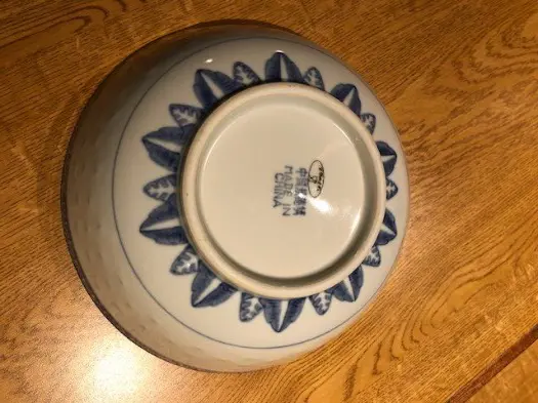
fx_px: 435
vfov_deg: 49.7
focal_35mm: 28
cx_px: 269
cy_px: 202
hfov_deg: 63.5
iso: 40
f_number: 1.8
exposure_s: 1/17
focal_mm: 3.99
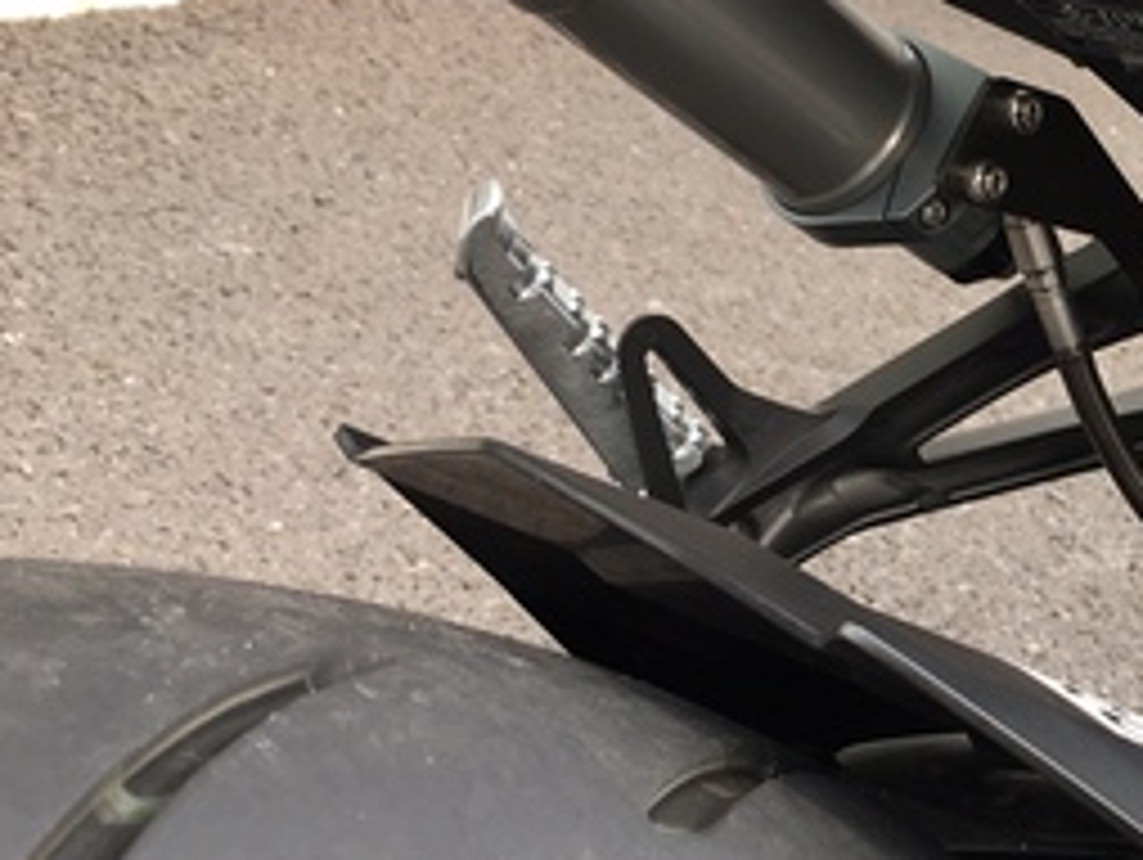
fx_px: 2413
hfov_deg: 24.3
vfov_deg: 20.2
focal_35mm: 73
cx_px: 1364
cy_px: 459
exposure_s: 1/141
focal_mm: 4.15
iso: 25
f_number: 2.2
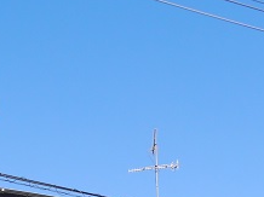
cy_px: 430
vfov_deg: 15.1
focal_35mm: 72
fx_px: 549
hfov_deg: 20.7
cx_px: -183
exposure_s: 1/320
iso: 160
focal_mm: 7
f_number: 7.1
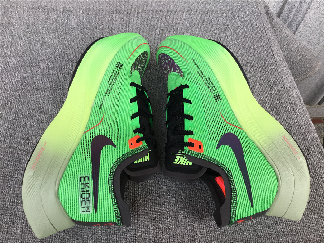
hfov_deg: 58.4
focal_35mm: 31
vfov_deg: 45.4
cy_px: 122
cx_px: 162
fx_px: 290
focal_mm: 3.3
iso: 25
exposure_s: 1/287
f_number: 2.4
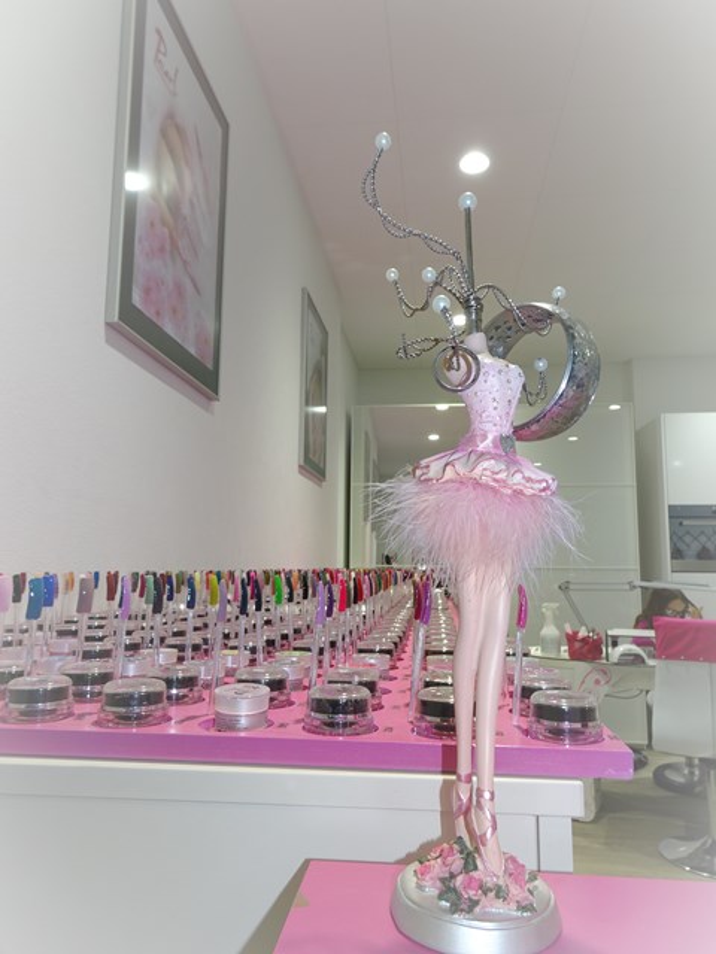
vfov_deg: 71.6
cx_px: 358
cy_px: 477
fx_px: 662
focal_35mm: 24
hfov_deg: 56.8
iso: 80
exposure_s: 1/30
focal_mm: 4.1
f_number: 3.5
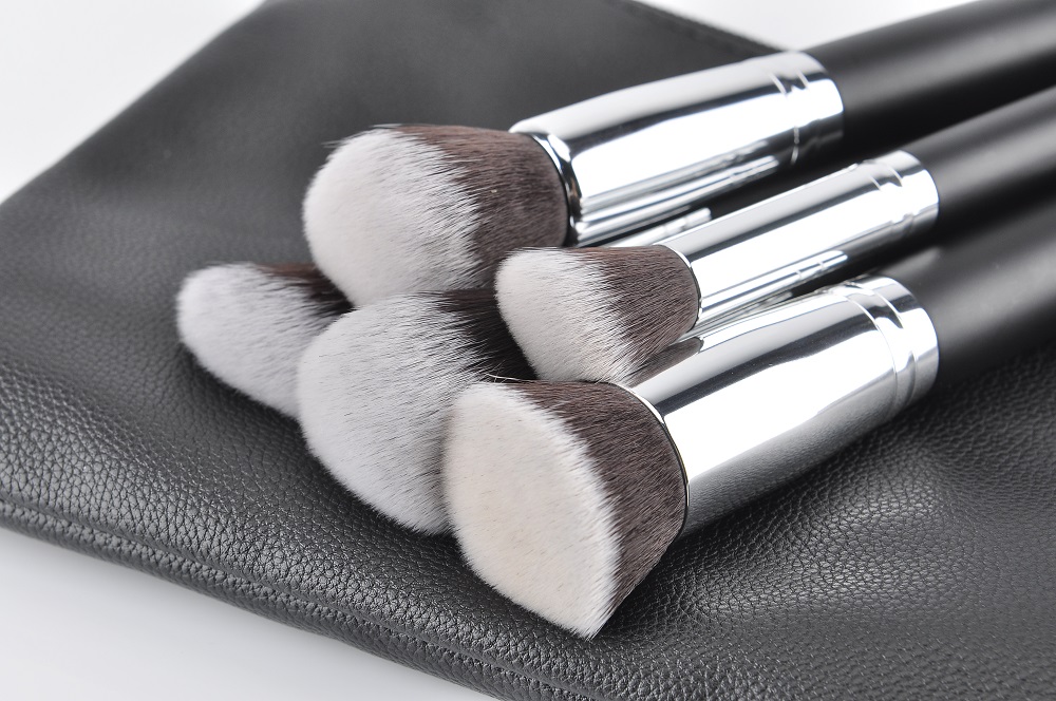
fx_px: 2724
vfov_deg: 14.7
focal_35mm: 93
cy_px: 350
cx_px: 528
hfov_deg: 21.9
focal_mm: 62
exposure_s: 1/125
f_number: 10
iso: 200
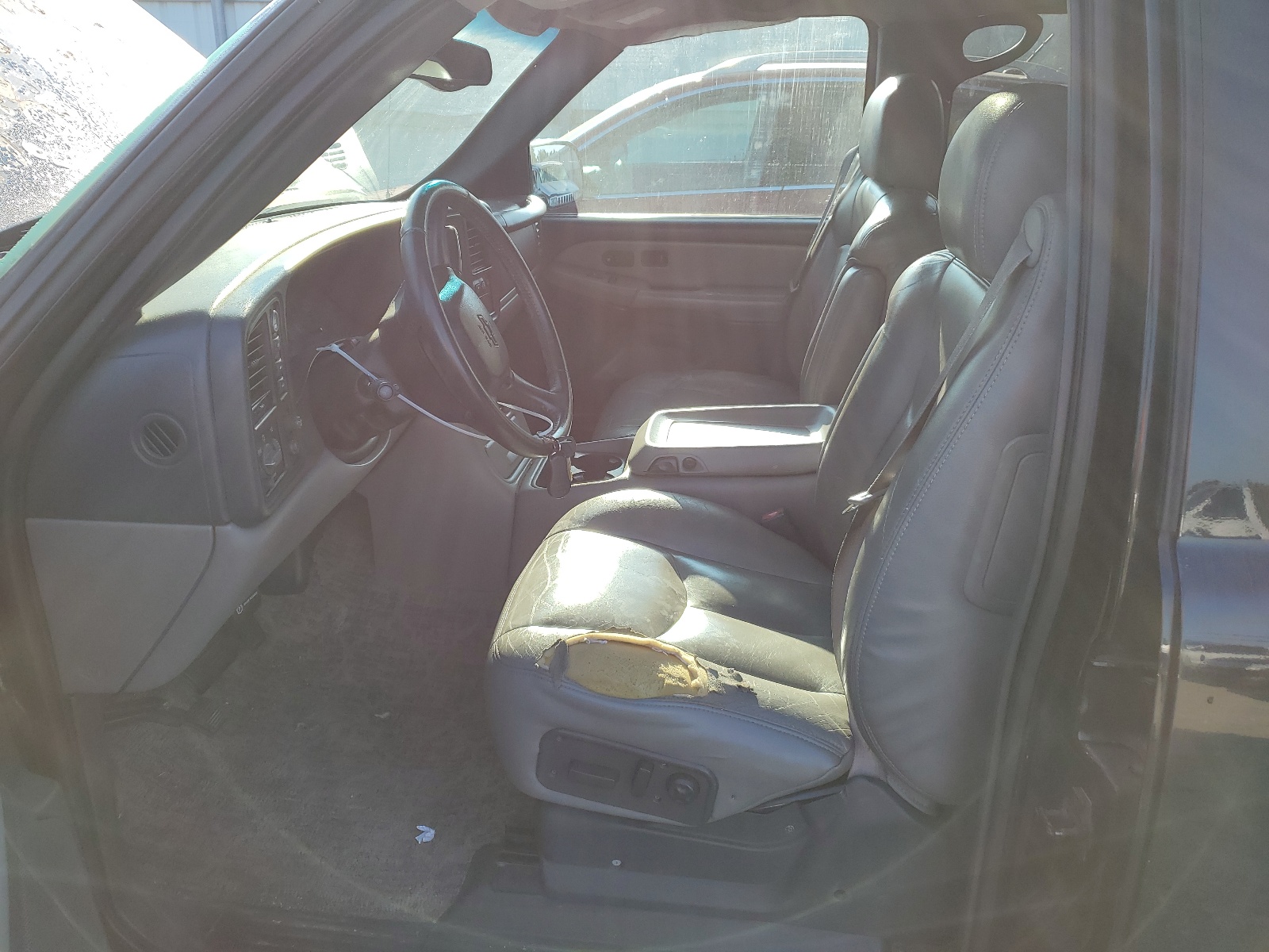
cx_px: 634
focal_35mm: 26
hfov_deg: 67.3
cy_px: 476
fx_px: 953
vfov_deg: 53.1
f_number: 1.5
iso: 50
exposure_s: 1/769
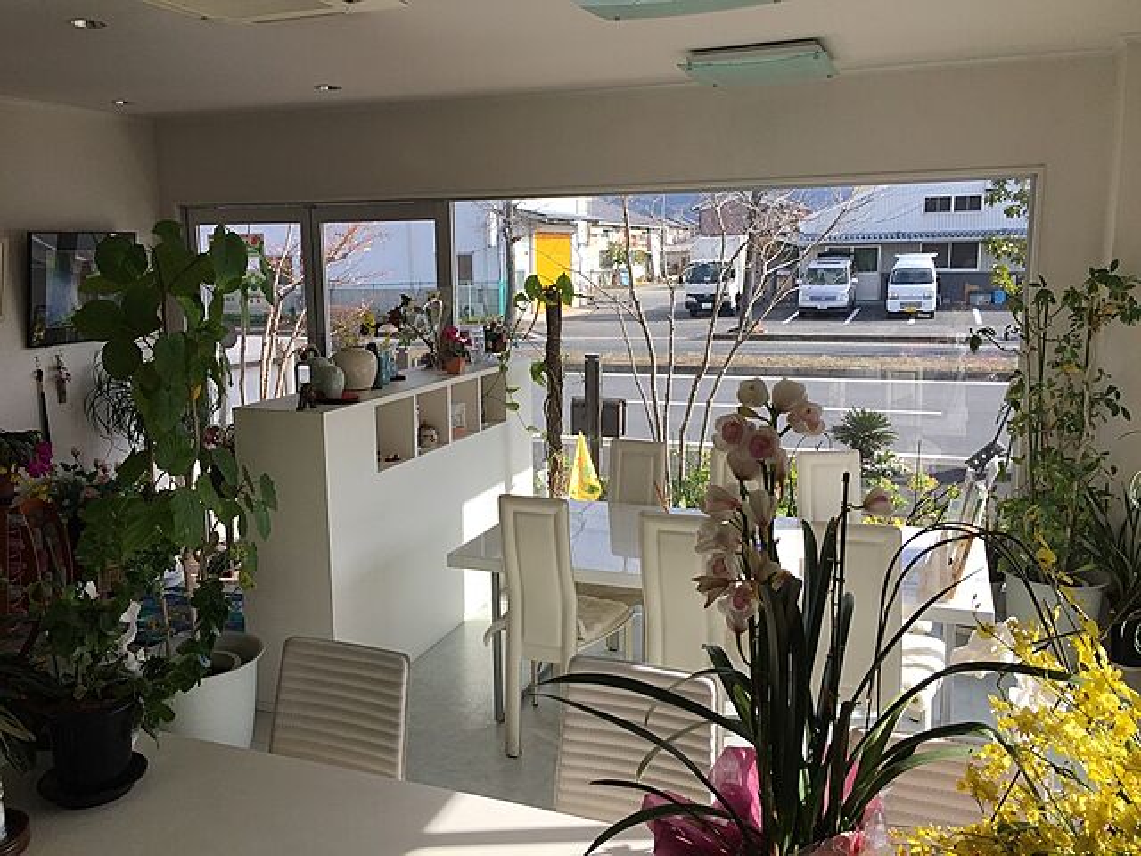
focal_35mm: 29
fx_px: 956
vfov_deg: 48.2
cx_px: 570
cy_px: 428
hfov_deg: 61.7
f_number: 2.2
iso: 32
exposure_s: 1/791
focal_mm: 4.15
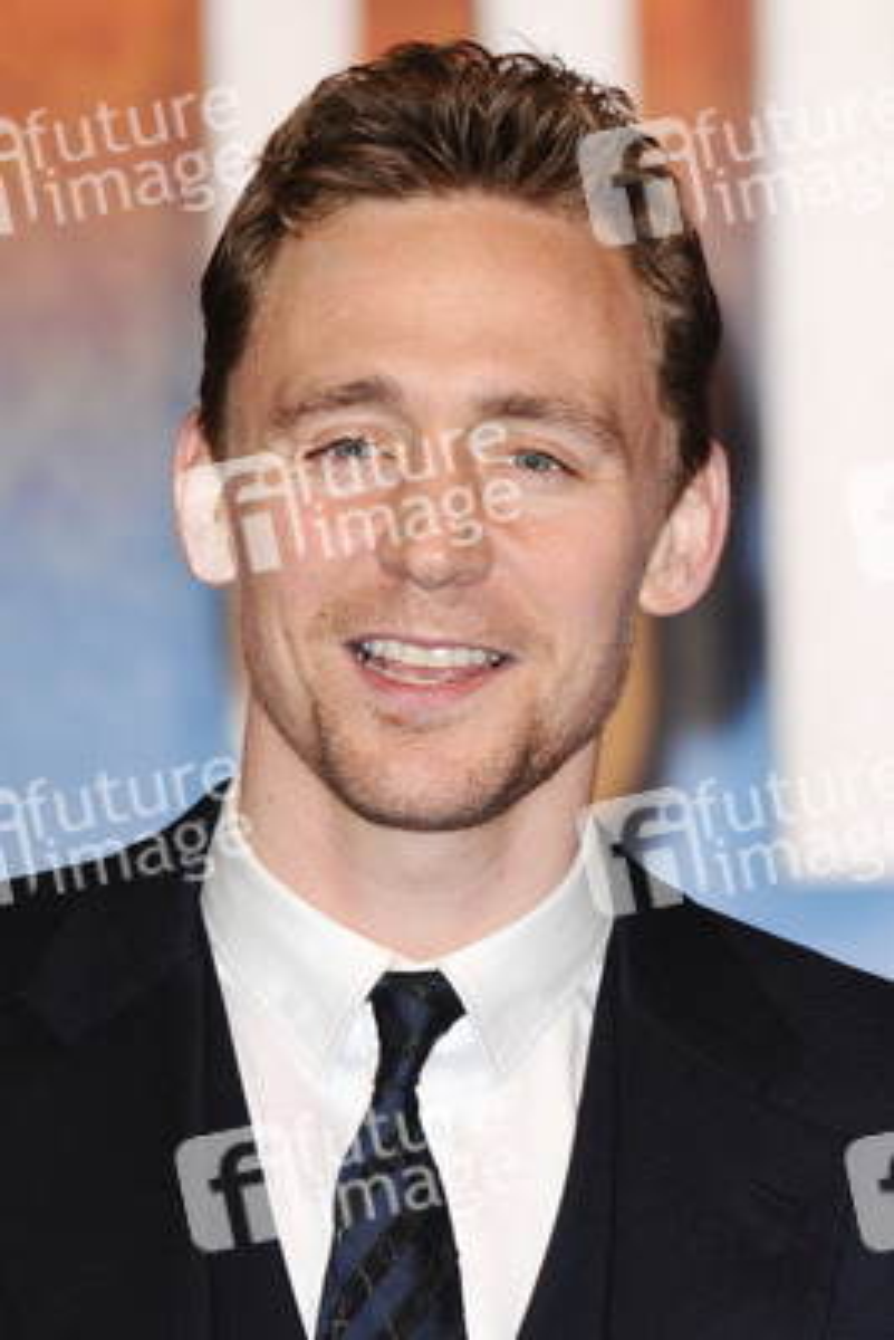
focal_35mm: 300
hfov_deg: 4.6
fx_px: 11164
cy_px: 670
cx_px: 447
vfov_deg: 6.9
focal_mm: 200
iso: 320
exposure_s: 1/200
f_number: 4.5
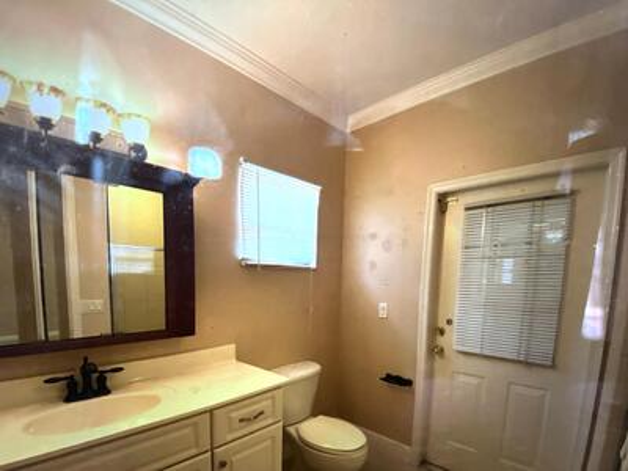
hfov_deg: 71.6
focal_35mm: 24
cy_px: 236
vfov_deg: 56.8
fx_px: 435
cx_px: 314
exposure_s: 1/60
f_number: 1.78
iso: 500
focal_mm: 6.86
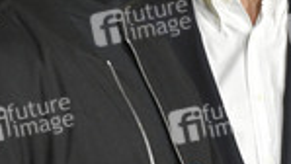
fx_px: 2054
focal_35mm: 266
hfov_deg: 8.1
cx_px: 167
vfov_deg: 4.6
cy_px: 72
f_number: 5.6
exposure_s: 1/320
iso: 2500
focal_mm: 56
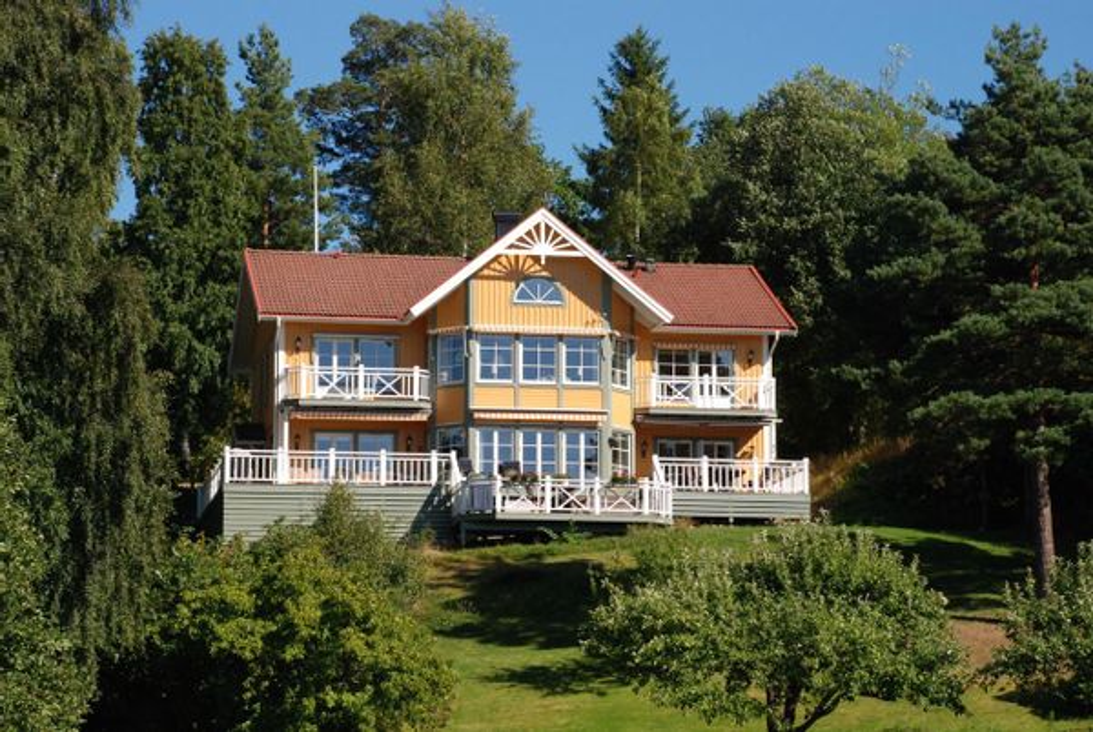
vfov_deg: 13.1
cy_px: 366
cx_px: 546
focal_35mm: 105
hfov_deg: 19.4
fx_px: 3193
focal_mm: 70
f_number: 8
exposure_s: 1/1000
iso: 500
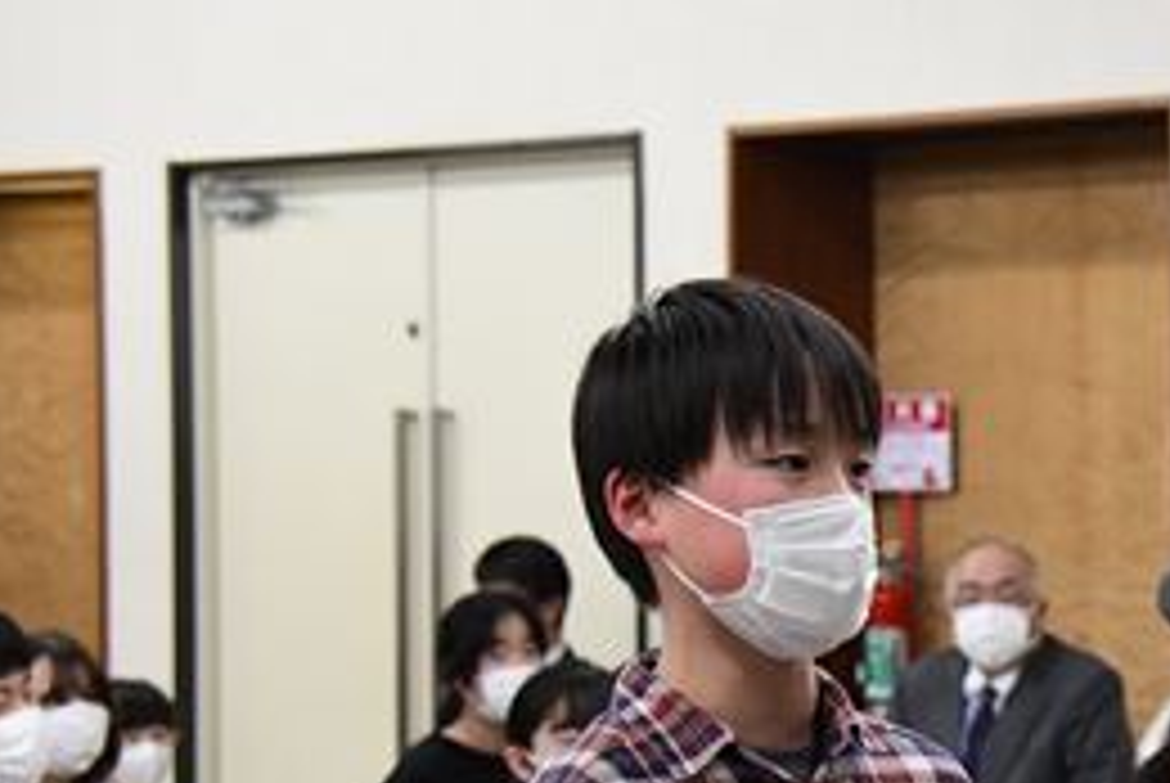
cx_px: 1040
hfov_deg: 14.1
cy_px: 560
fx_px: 4685
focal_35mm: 144
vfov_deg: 9.5
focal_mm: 50
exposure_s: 1/200
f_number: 5.3
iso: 3200
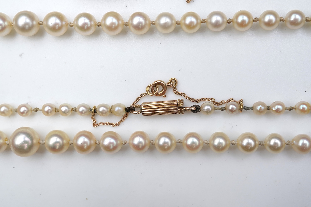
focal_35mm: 45
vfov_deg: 29.9
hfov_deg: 43.6
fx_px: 389
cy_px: 104
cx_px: 156
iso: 400
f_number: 18
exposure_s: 1/125
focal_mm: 30
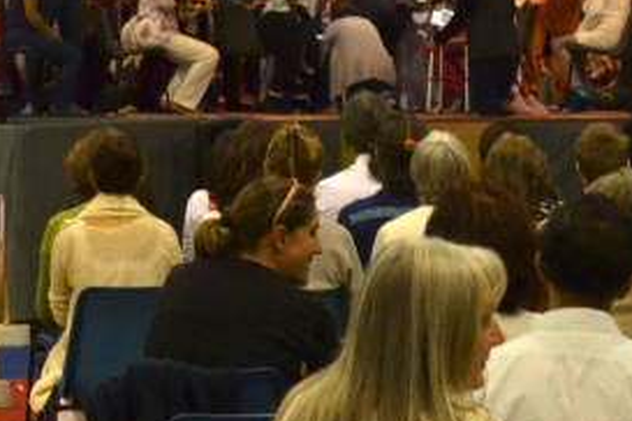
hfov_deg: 10.7
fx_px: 3353
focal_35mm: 191
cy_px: -90
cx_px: 174
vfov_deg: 7.1
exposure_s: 1/100
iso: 1600
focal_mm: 34
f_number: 5
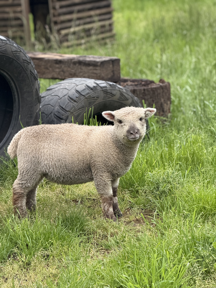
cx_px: 108
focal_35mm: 120
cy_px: 144
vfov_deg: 16.4
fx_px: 998
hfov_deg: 12.3
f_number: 2.8
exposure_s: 1/79
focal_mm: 15.66
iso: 250
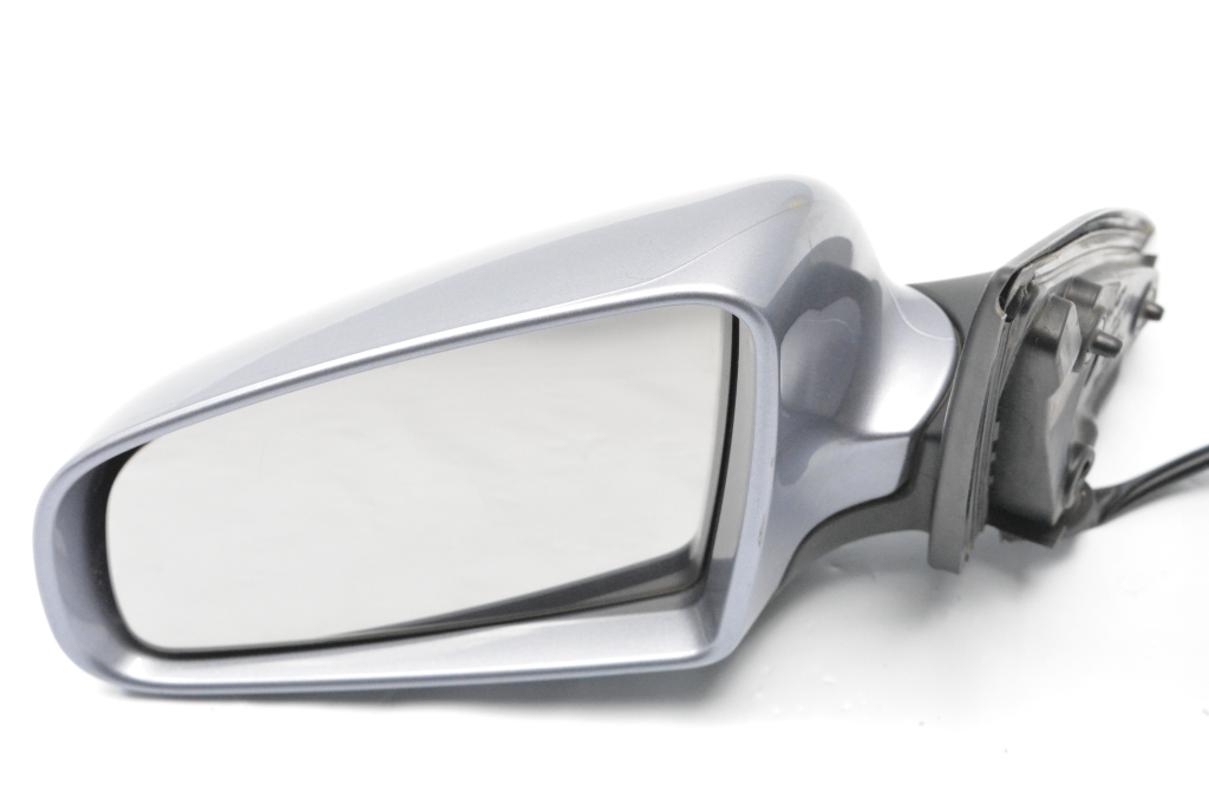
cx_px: 604
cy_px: 402
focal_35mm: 60
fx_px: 2014
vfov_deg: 22.6
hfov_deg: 33.4
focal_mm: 40
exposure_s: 1/400
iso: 6400
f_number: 10
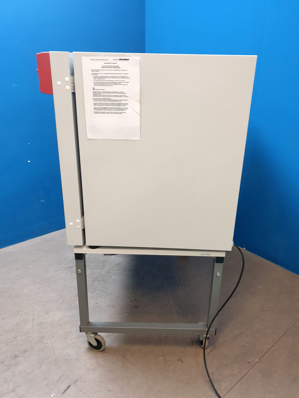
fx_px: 299
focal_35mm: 26
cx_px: 150
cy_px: 199
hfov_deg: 53.1
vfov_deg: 67.3
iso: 250
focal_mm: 4.3
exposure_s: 1/50
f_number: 1.5
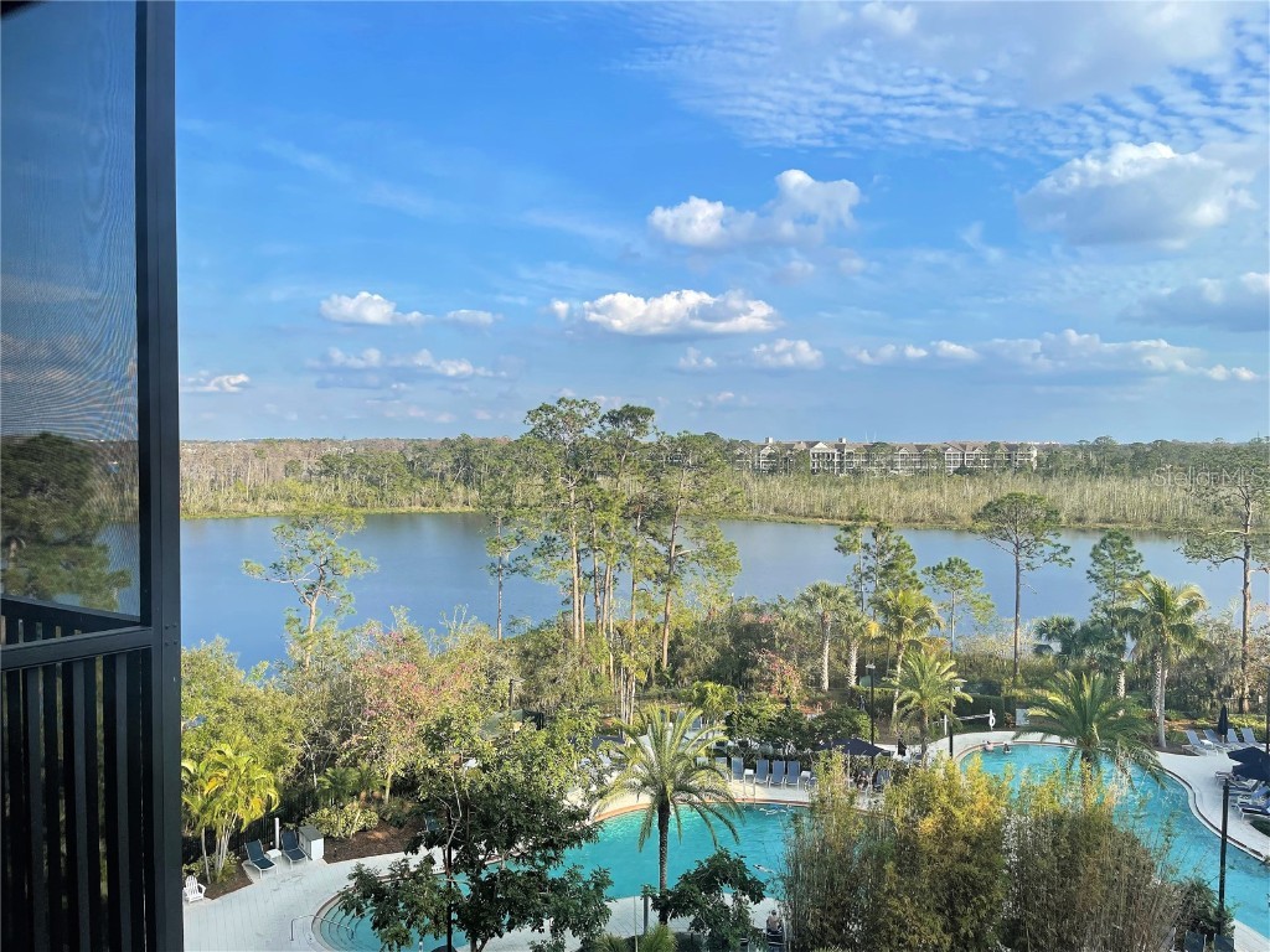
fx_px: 917
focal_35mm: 25
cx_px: 635
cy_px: 476
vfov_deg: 54.9
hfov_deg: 69.4
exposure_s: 1/1852
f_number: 1.6
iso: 32
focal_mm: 5.1
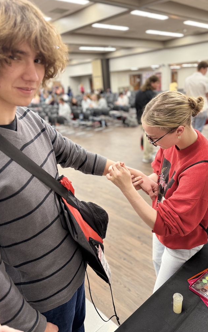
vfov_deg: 70.4
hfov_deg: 47.6
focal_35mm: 26
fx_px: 236
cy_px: 166
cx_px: 111
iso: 250
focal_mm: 6.76
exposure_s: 1/59
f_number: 1.78
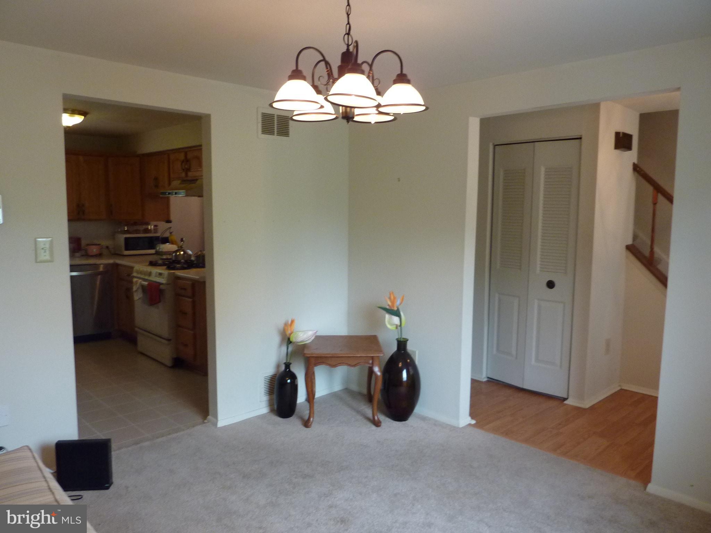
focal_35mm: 25
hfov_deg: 69.4
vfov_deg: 54.9
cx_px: 356
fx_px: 513
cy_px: 266
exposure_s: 1/30
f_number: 3.3
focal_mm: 4.1
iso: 250
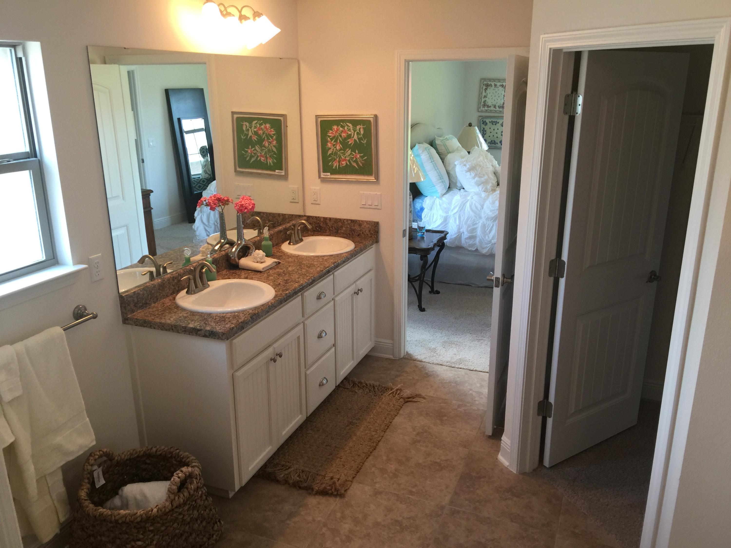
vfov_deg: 48.2
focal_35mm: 29
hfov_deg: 61.7
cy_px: 274
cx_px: 366
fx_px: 612
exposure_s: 1/30
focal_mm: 4.15
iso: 40
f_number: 2.2
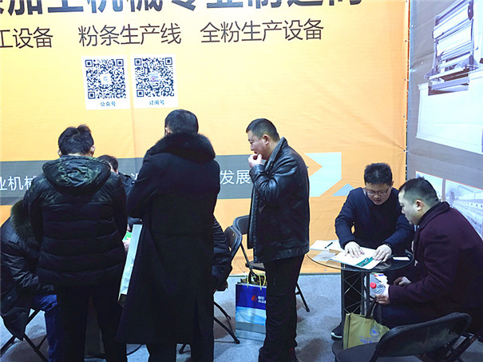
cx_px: 242
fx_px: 404
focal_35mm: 29
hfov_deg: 61.7
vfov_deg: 48.2
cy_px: 181
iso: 125
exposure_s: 1/33
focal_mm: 4.15
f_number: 2.2
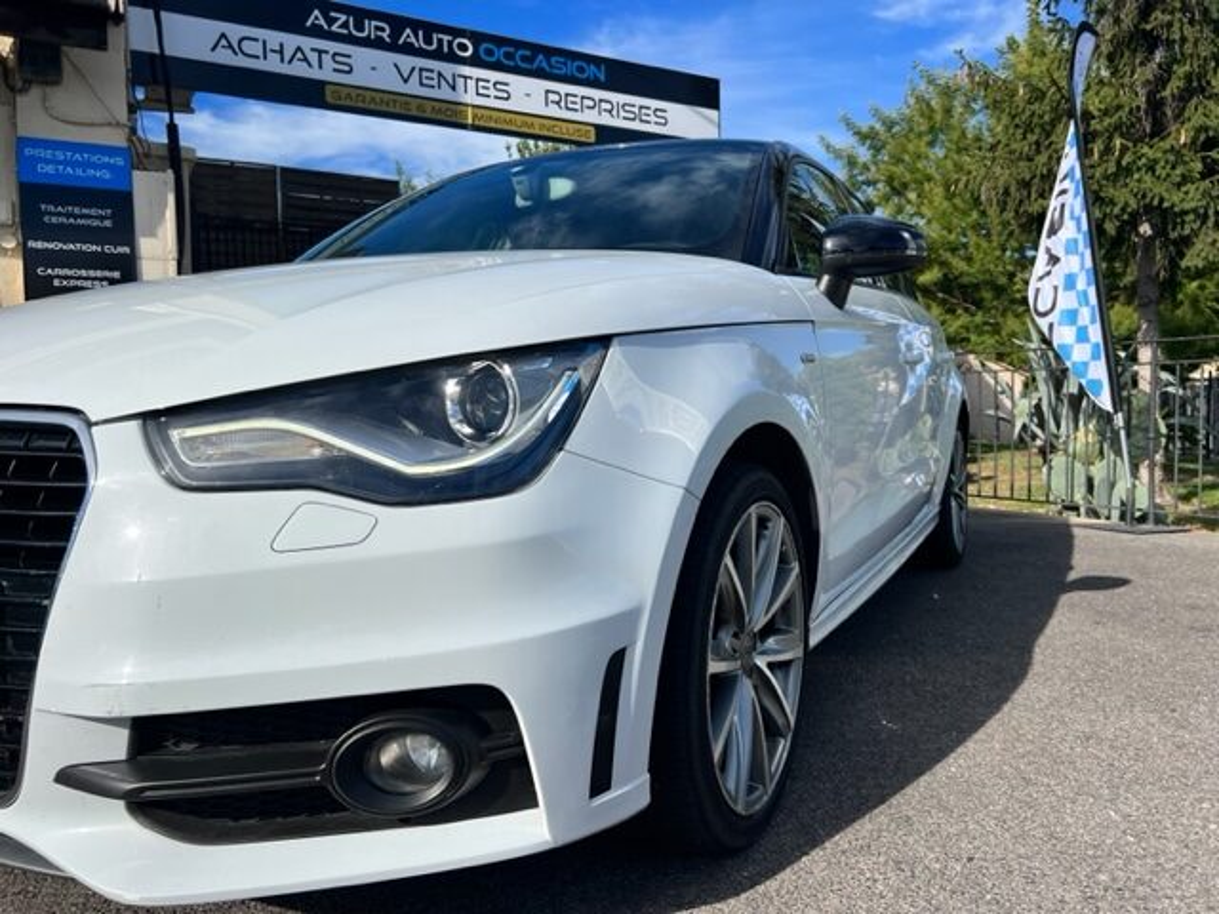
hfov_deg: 67.3
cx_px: 610
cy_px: 457
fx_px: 916
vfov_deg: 53.1
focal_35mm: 26
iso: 50
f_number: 1.5
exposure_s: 1/6211
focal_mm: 5.7
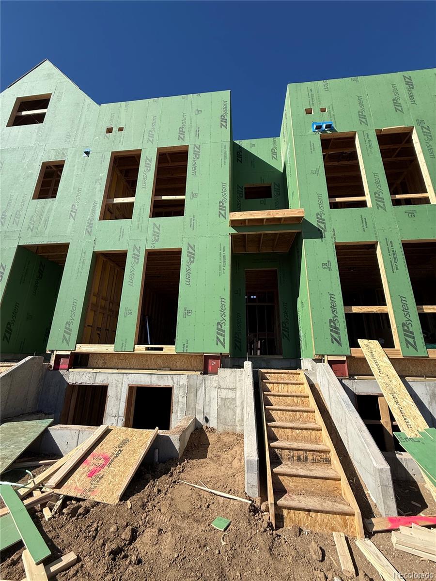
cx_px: 218
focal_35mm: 14
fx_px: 235
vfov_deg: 102.1
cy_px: 290
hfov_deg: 85.7
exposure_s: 1/2165
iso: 50
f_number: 2.2
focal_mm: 2.22
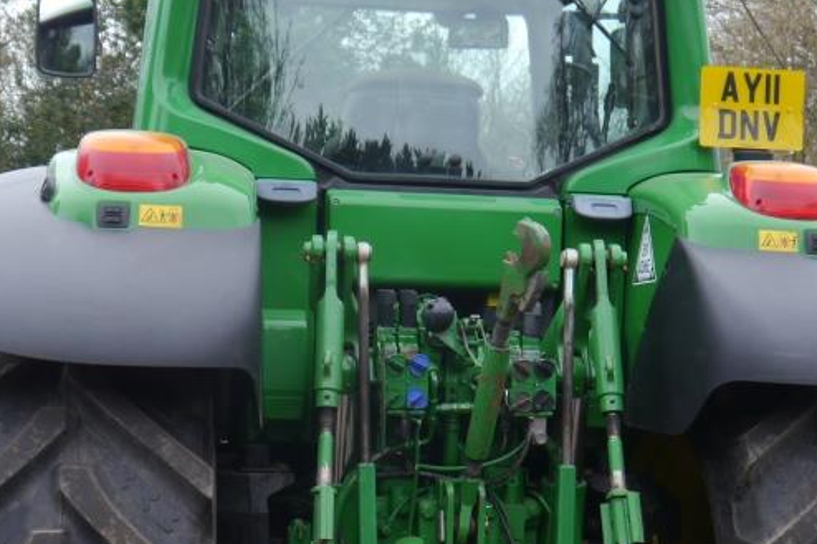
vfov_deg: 19.6
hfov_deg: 29.2
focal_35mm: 69
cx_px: 390
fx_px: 1565
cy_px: 407
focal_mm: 16
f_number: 3.8
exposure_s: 1/80
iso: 160
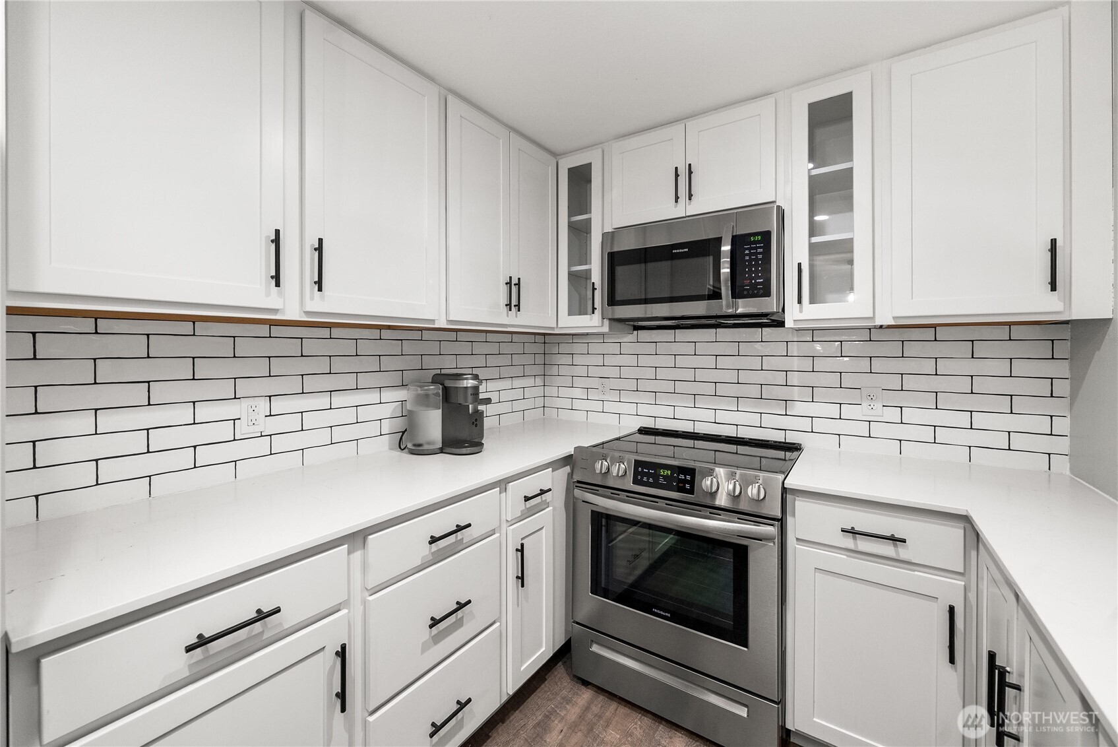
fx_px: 404
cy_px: 374
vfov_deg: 85.5
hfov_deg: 108.3
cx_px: 559
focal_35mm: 13
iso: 400
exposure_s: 1/60
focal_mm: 13
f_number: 7.1
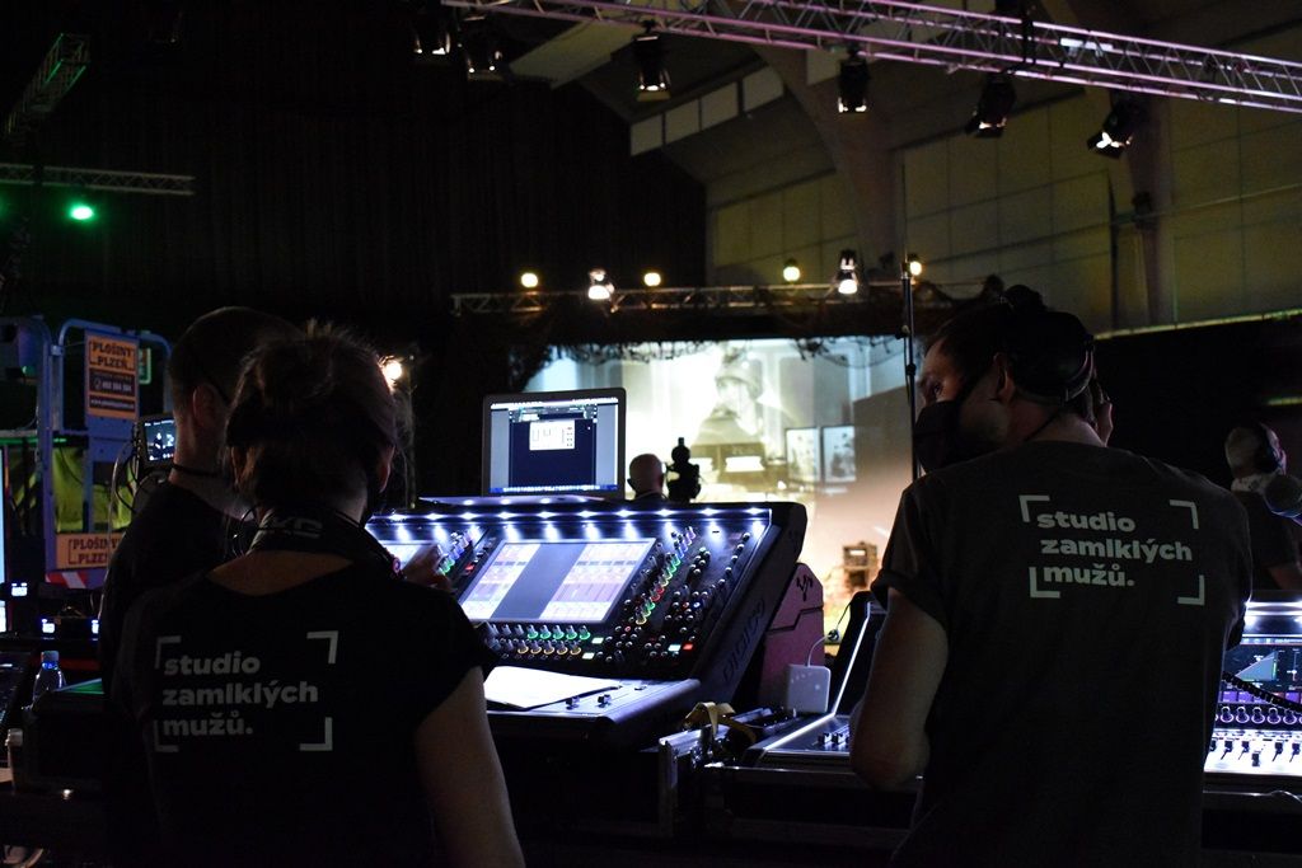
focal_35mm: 45
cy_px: 434
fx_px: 1628
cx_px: 651
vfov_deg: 29.9
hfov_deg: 43.6
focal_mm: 30
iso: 5600
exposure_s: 1/50
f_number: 4.2
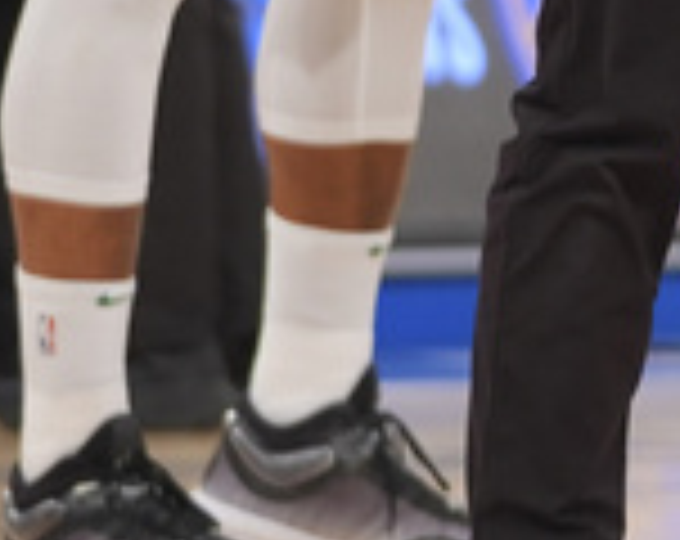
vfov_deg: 2.0
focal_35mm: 779
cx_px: 1301
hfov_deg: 2.5
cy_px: -529
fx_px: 15637
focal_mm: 122
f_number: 2.8
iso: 400
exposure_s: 1/125
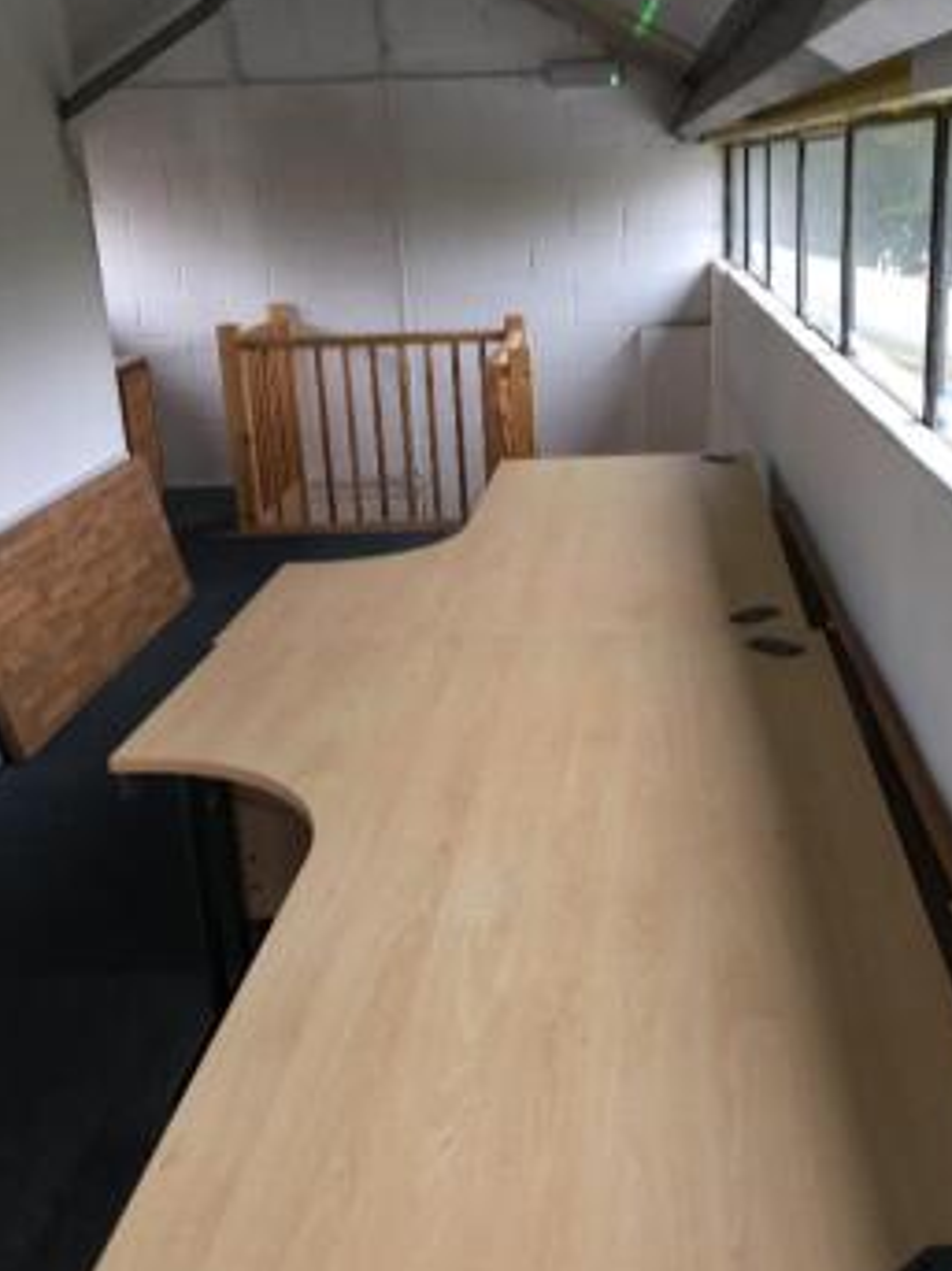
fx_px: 1358
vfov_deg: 50.2
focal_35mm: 37
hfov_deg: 38.4
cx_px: 596
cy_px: 632
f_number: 2.2
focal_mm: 4.15
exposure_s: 1/33
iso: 40
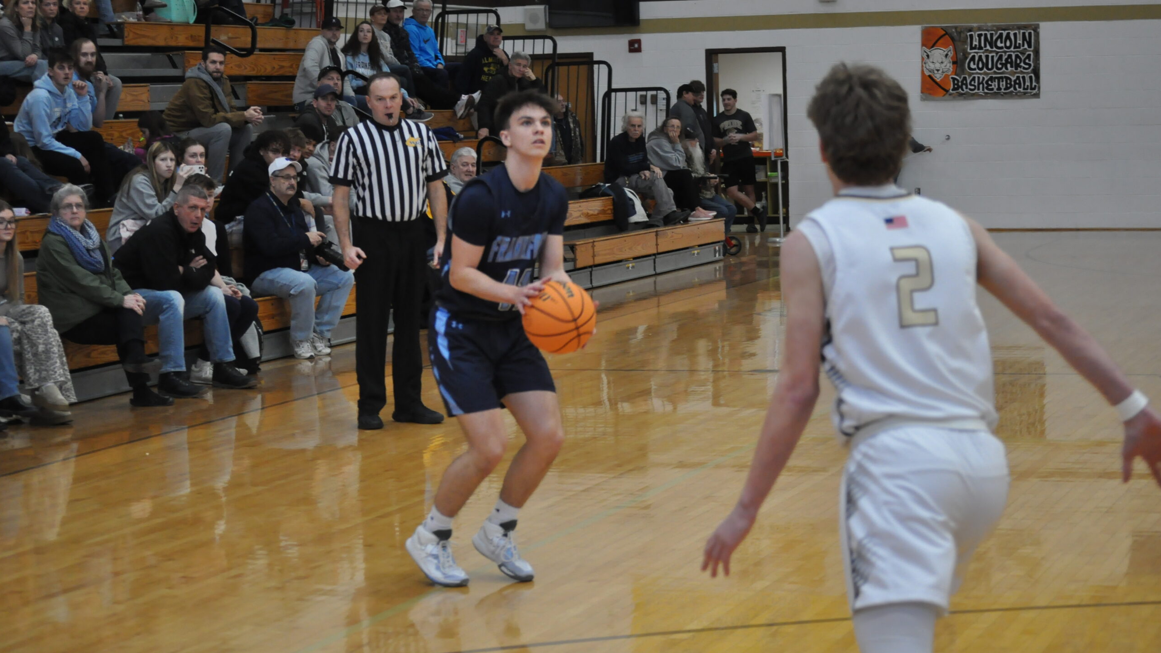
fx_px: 2664
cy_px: 270
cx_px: 580
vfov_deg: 14.0
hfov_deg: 24.6
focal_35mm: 87
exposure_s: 1/200
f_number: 4
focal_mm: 55
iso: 1600
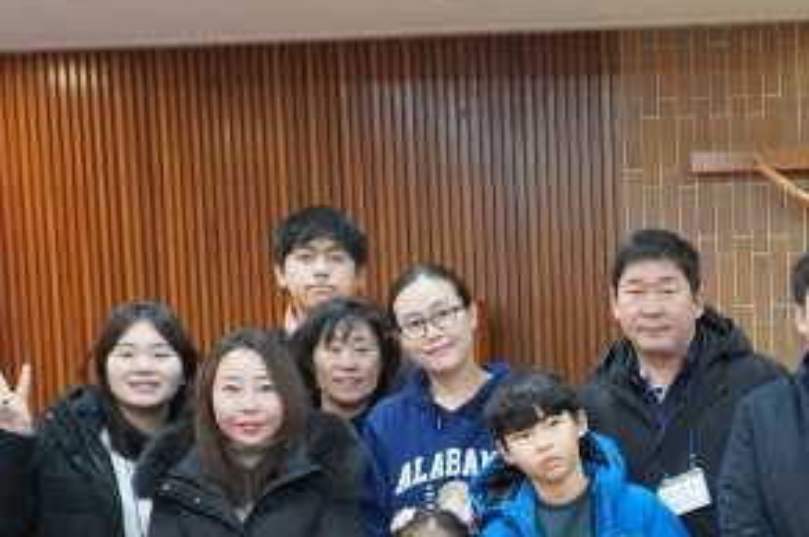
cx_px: 731
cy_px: 547
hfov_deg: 26.4
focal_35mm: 74
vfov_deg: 17.9
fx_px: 1661
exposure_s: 1/160
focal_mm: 18
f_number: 4
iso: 3200
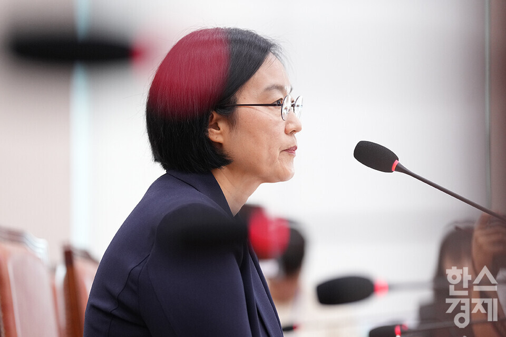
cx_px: 253
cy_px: 168
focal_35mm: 141
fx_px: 1982
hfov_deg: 14.6
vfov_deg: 9.7
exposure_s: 1/250
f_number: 3.2
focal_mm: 141
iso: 2500
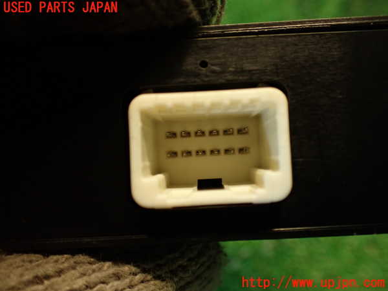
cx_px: 194
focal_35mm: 32
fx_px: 359
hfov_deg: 56.8
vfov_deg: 44.2
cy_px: 146
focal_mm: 5.79
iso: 250
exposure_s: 1/30
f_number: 2.4
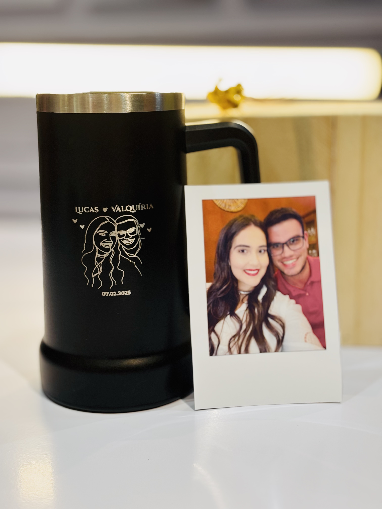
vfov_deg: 36.8
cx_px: 191
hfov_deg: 28.0
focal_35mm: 52
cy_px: 254
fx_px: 765
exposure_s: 1/50
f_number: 1.6
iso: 50
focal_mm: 5.96
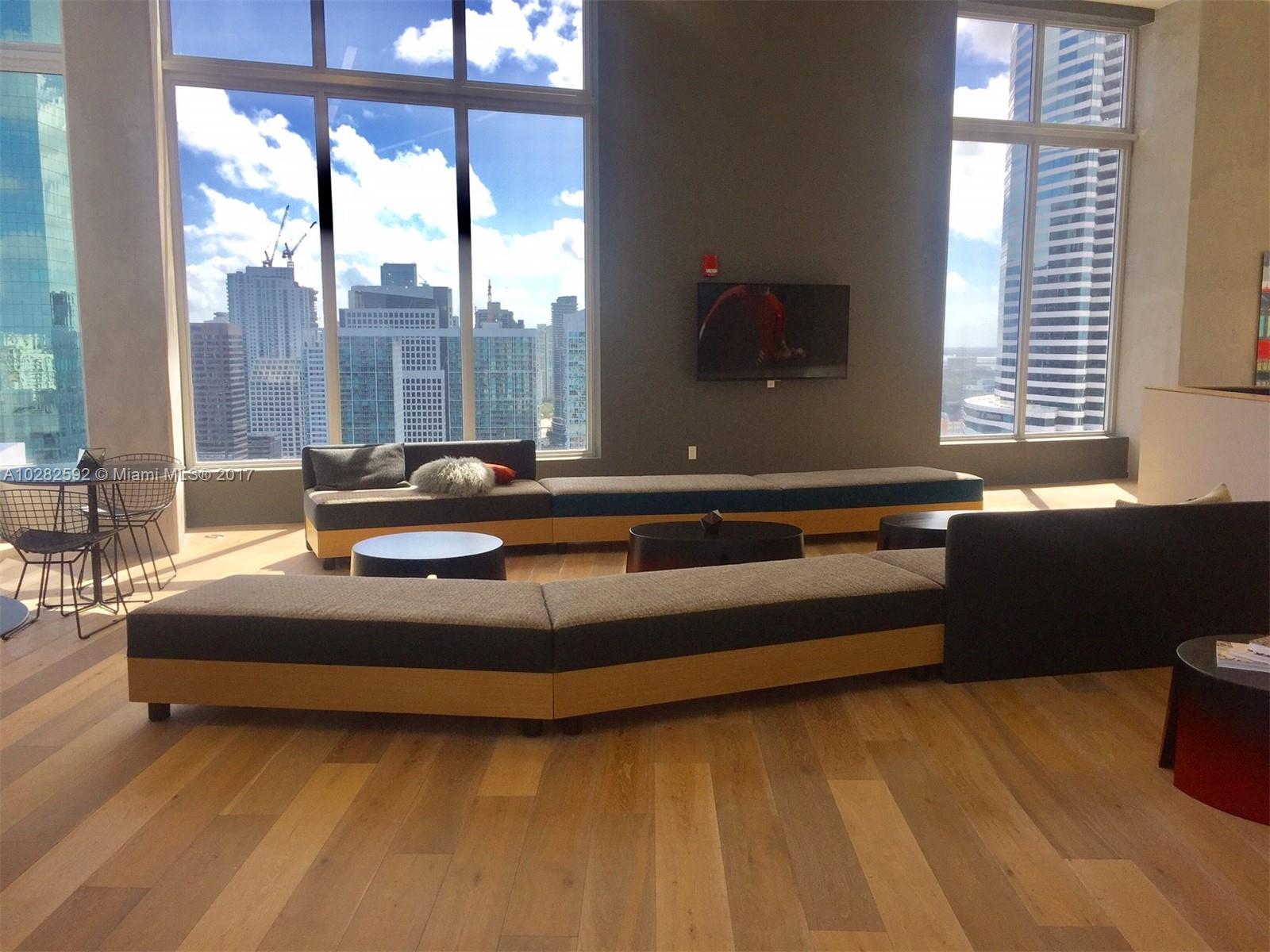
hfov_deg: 61.7
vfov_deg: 48.2
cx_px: 635
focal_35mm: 29
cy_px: 476
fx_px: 1064
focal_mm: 4.15
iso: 32
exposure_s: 1/599
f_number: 2.2
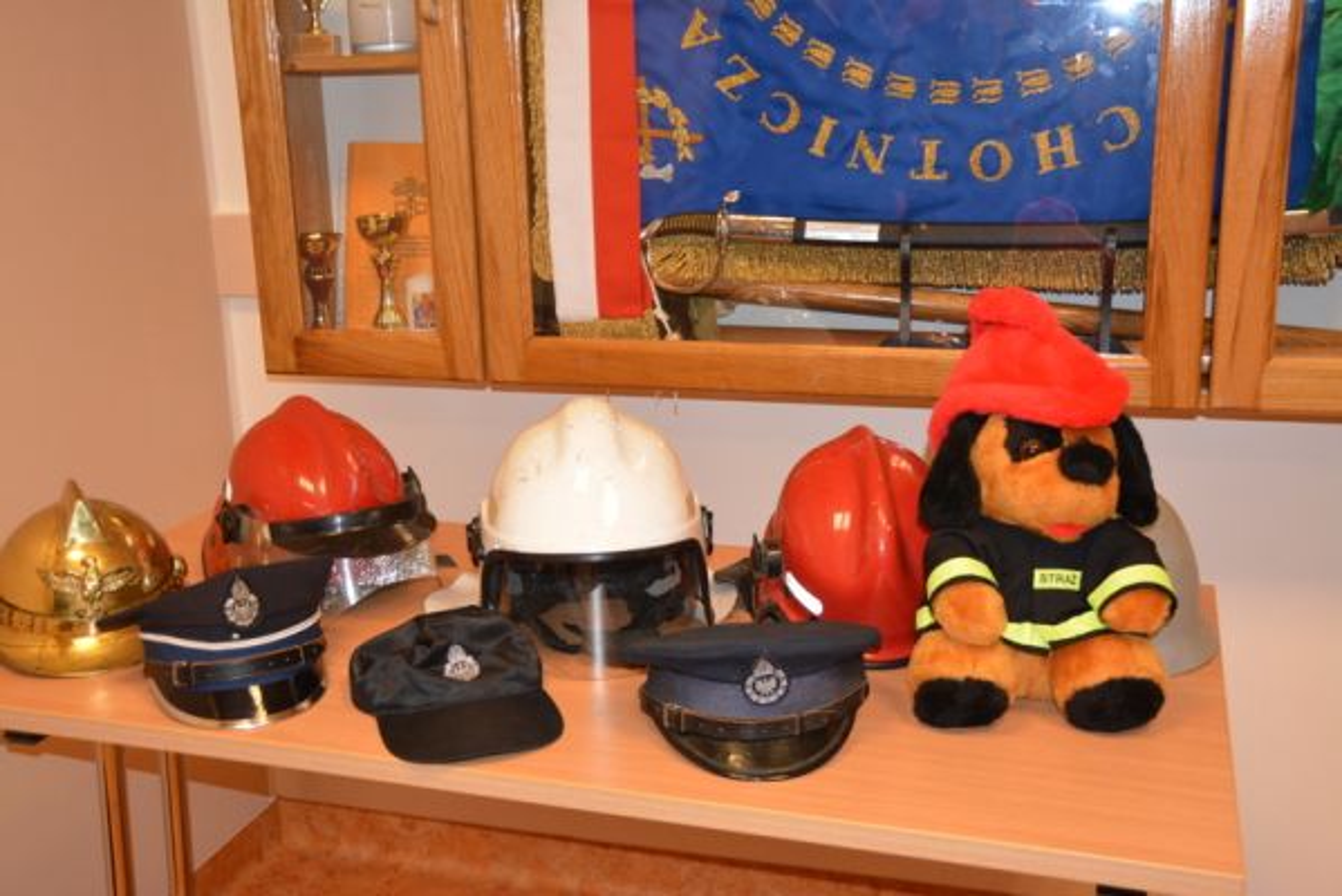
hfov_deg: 49.5
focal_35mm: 39
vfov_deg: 34.2
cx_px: 671
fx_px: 1454
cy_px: 448
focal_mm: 26
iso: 720
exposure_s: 1/60
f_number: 4
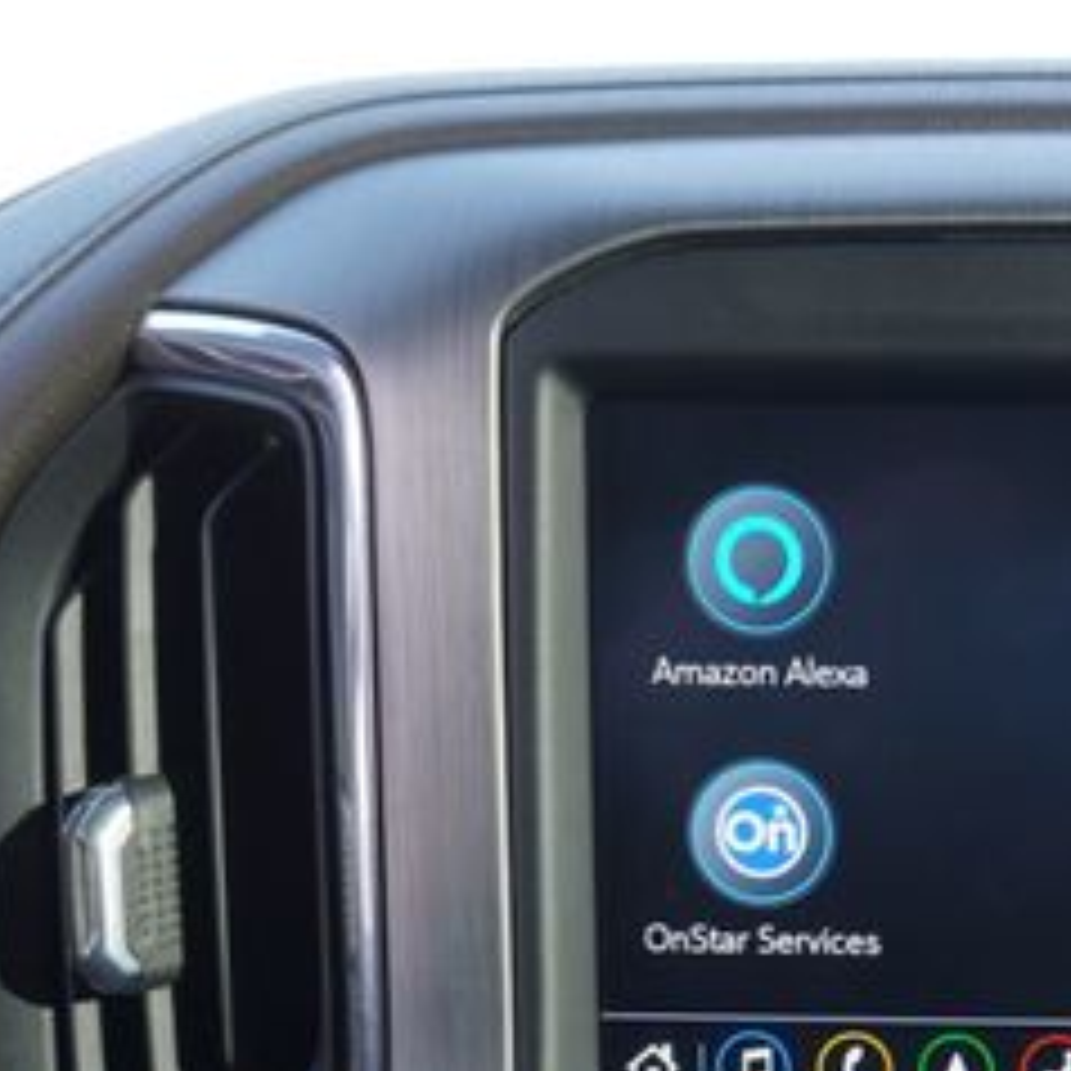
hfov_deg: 29.4
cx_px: 1026
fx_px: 1925
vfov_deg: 29.9
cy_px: 945
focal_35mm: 55
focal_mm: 16
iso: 125
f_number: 4
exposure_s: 1/60
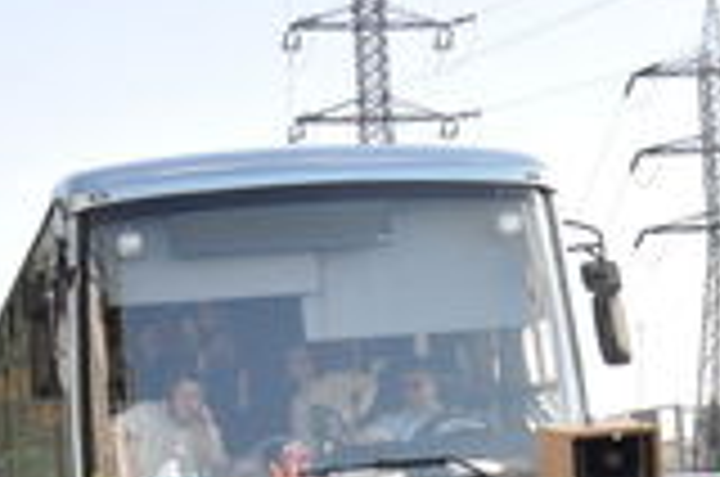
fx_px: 2320
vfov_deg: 11.6
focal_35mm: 116
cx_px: 378
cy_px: 497
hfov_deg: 17.6
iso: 200
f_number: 7.1
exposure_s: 1/200
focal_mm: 31
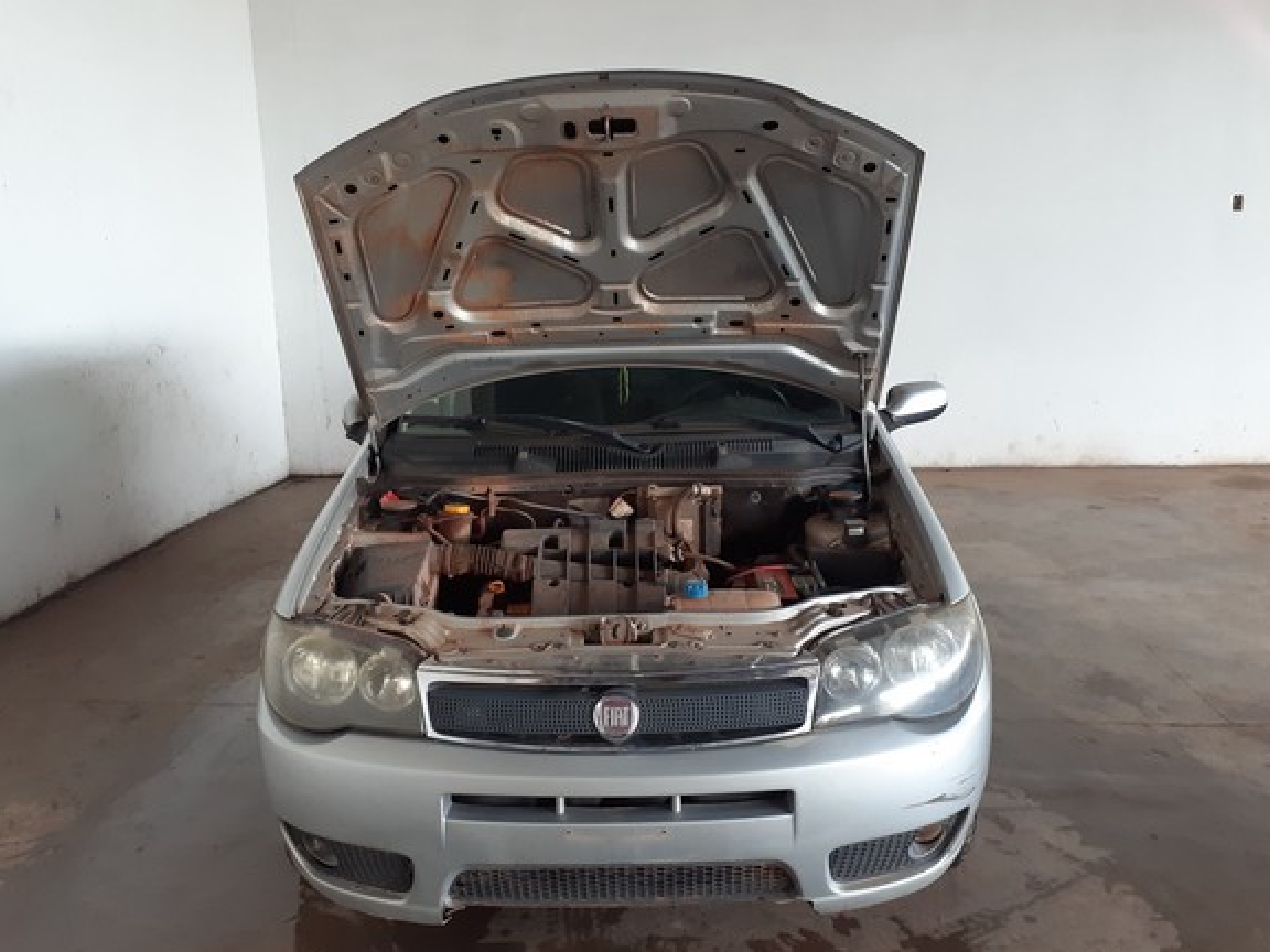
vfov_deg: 46.8
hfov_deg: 60.0
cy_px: 487
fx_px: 1101
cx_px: 646
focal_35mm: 30
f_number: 1.9
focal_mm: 3.6
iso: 125
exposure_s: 1/50
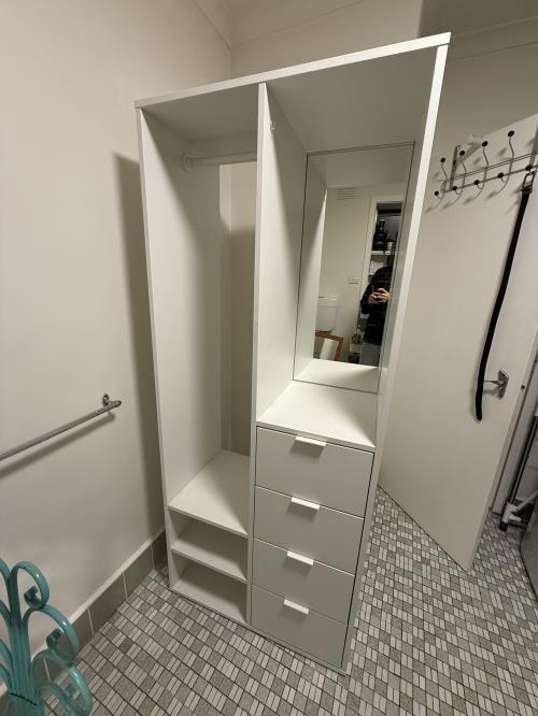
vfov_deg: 102.0
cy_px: 358
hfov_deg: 85.7
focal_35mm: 14
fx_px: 290
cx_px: 269
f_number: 2.2
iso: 250
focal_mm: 2.22
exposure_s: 1/50
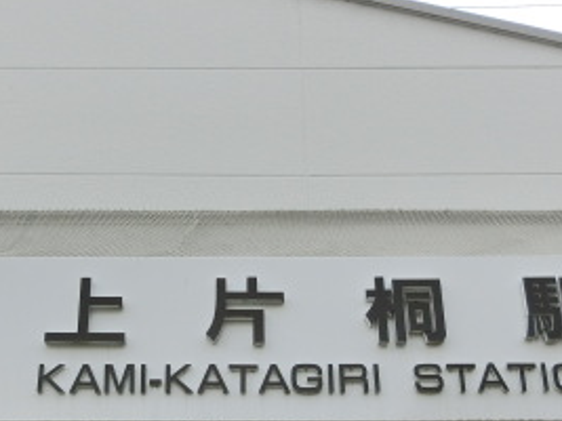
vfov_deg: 24.1
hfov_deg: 32.1
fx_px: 974
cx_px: 215
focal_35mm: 60
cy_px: 328
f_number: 3.5
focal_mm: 4.5
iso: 80
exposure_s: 1/250
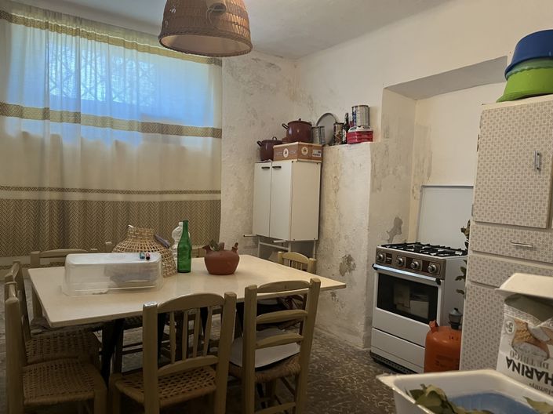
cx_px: 276
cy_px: 207
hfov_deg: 67.3
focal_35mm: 26
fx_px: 415
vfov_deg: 53.0
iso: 250
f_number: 1.6
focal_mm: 5.1
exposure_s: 1/50
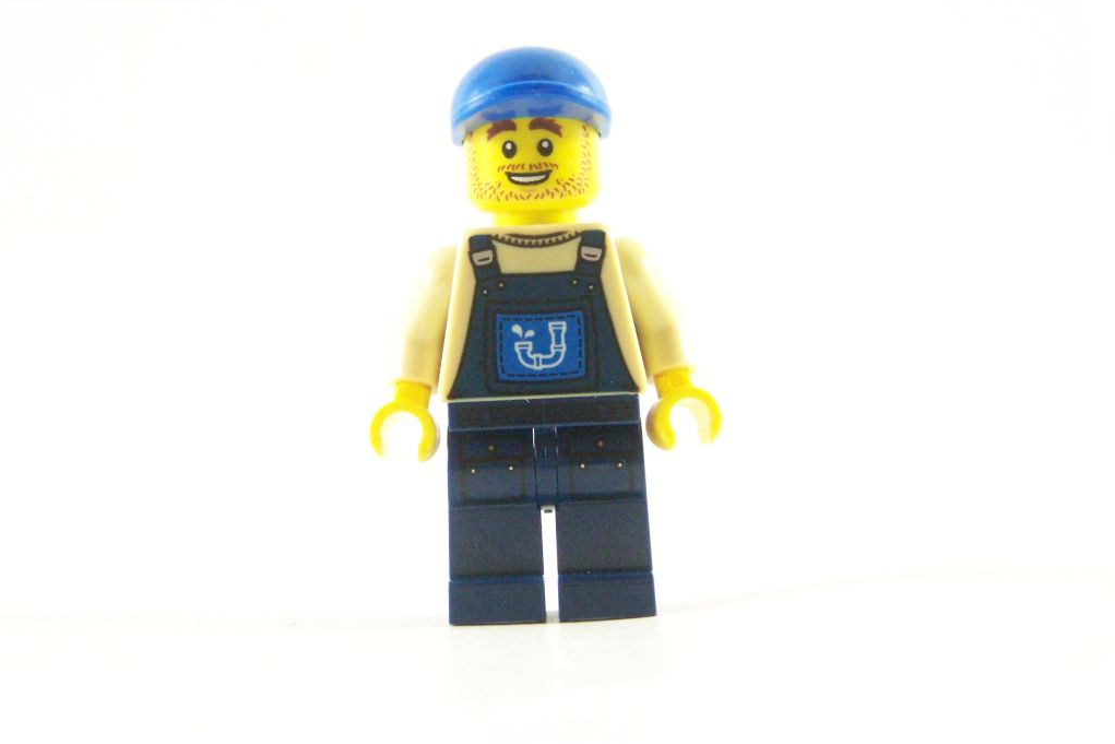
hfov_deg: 16.8
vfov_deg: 11.2
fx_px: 3779
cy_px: 339
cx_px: 558
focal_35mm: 122
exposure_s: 1/60
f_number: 3.2
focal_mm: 19.4
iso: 400
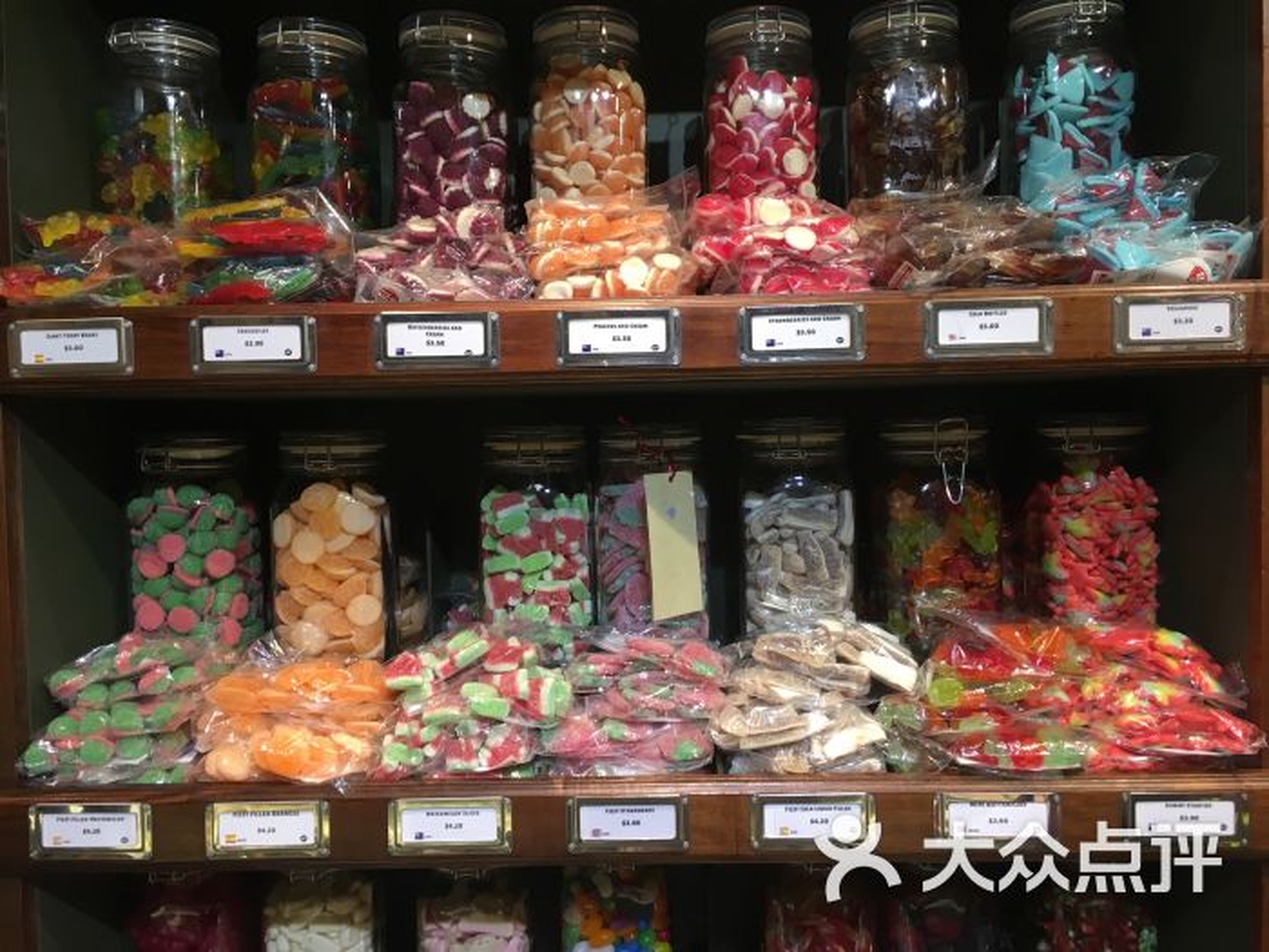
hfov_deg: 61.7
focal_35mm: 29
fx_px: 1063
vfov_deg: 48.2
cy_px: 476
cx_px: 634
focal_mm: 4.15
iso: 64
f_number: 2.2
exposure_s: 1/30
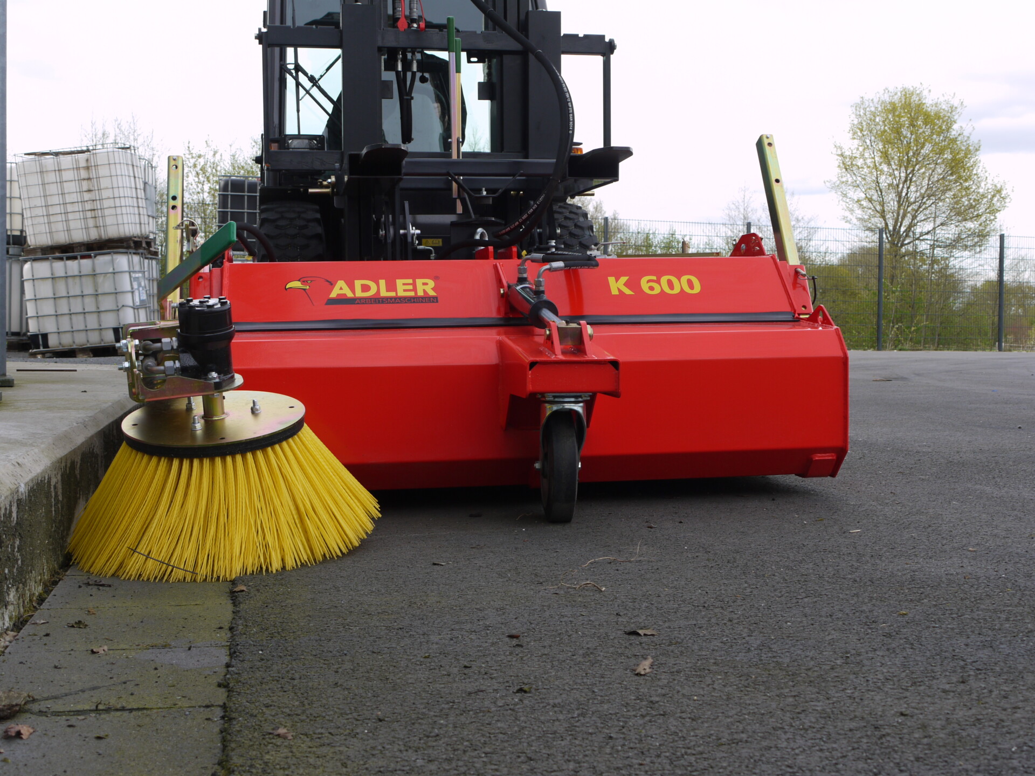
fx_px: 1316
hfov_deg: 42.9
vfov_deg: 32.9
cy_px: 388
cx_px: 518
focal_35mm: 44
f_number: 6.3
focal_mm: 22
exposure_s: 1/160
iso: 100
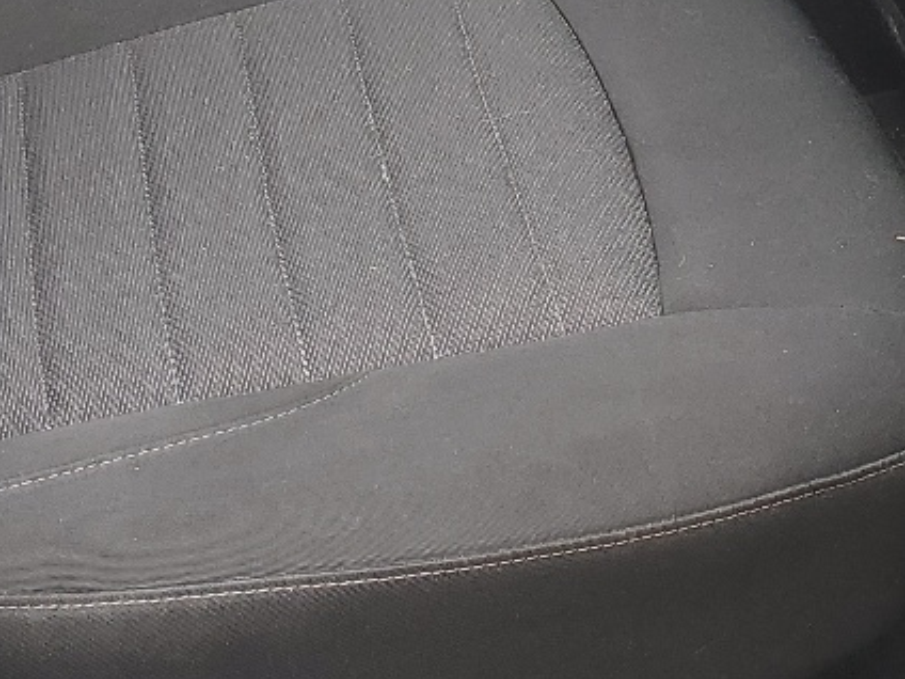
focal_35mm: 98
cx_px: 517
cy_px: -423
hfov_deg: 20.0
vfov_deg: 13.9
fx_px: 2562
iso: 50
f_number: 1.5
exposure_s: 1/175
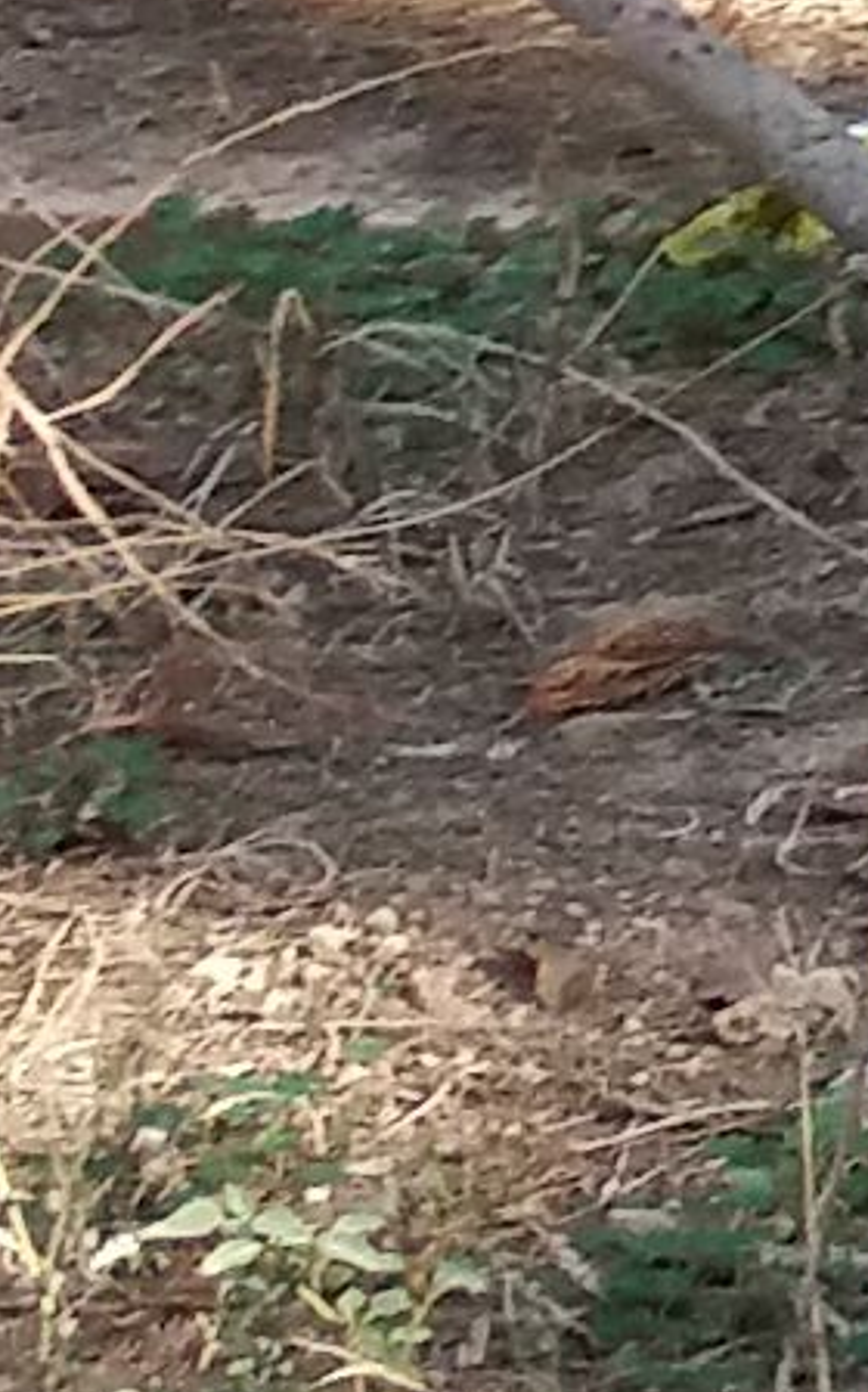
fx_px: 10349
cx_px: 5769
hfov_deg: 3.8
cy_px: -2344
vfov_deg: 7.1
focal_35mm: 273
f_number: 1.9
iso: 64
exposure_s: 1/149
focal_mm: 3.7
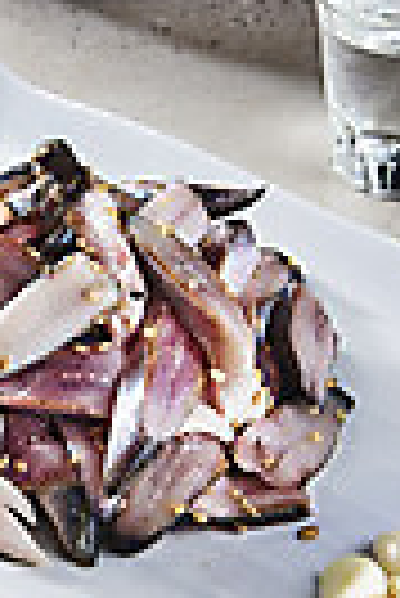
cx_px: -16
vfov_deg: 11.0
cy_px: 207
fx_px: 3092
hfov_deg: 7.4
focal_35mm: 186
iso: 100
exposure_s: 1/125
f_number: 20
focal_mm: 62
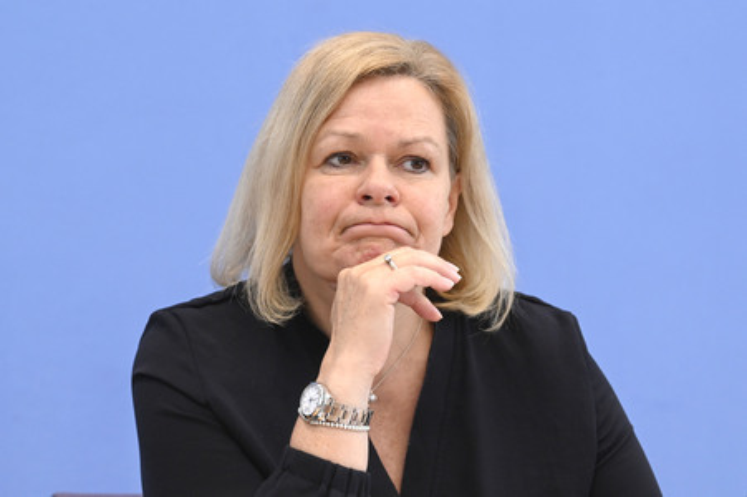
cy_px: 248
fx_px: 2695
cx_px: 374
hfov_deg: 15.8
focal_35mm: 130
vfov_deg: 10.5
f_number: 7.1
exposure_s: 1/320
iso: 3200
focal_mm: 130
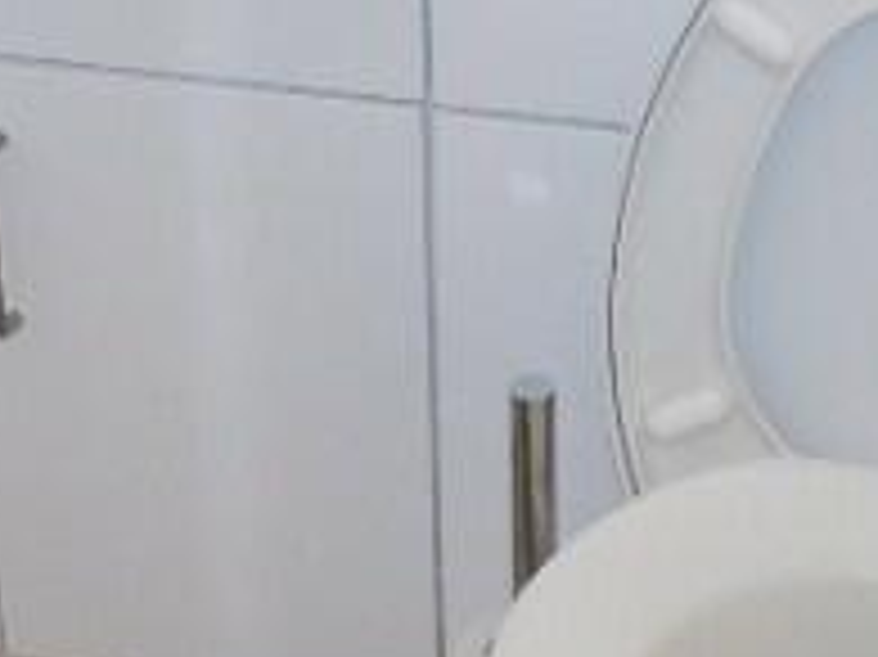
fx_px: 3067
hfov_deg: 16.3
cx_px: 360
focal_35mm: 121
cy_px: -225
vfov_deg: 11.9
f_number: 3
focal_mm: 4
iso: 200
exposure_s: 1/30
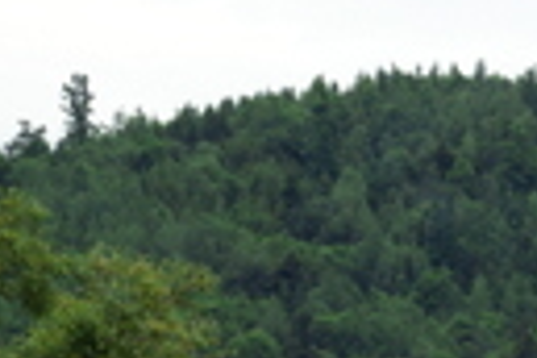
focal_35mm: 373
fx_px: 5563
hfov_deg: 5.3
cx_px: 1511
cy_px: 753
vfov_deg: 3.6
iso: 400
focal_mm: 40
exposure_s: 1/320
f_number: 10
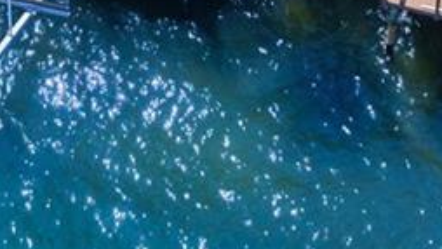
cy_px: -658
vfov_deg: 5.8
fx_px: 2169
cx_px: 54
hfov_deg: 11.6
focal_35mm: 185
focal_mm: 14.45
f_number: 2.8
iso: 400
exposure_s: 1/4000
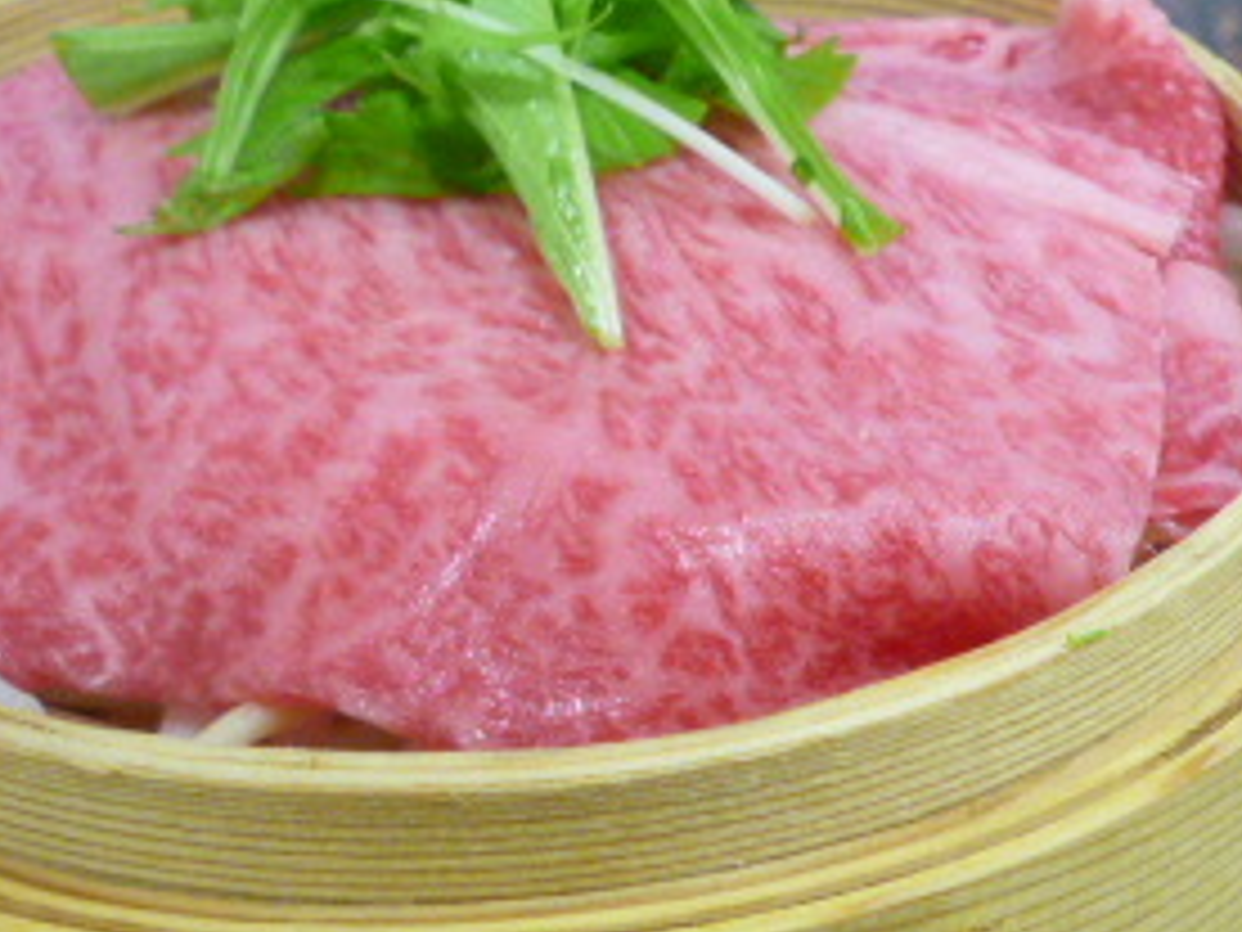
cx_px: 914
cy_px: 702
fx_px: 2081
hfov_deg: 32.7
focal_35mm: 58
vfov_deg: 24.9
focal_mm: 4.4
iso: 400
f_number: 2.8
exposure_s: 1/13
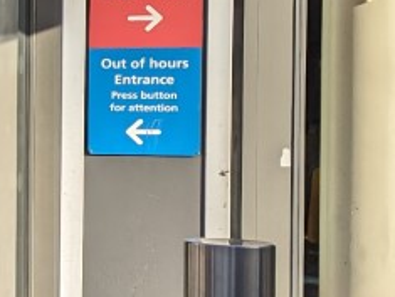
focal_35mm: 122
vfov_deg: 12.2
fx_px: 1394
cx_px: -503
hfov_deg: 12.9
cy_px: 131
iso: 42
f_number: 1.85
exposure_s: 1/1919
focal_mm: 6.81
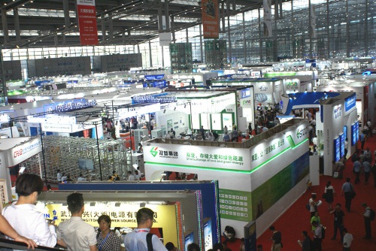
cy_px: 126
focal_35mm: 42
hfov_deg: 46.4
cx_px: 188
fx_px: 439
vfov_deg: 31.9
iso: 800
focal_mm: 28
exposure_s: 1/125
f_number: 5.6
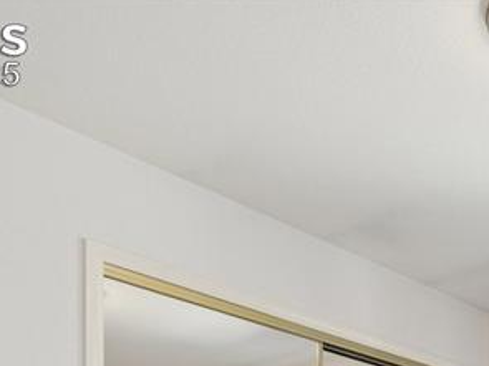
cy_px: 560
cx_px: 544
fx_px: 706
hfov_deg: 33.2
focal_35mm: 50
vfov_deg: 23.1
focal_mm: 15
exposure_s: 1/10
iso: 800
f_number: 11
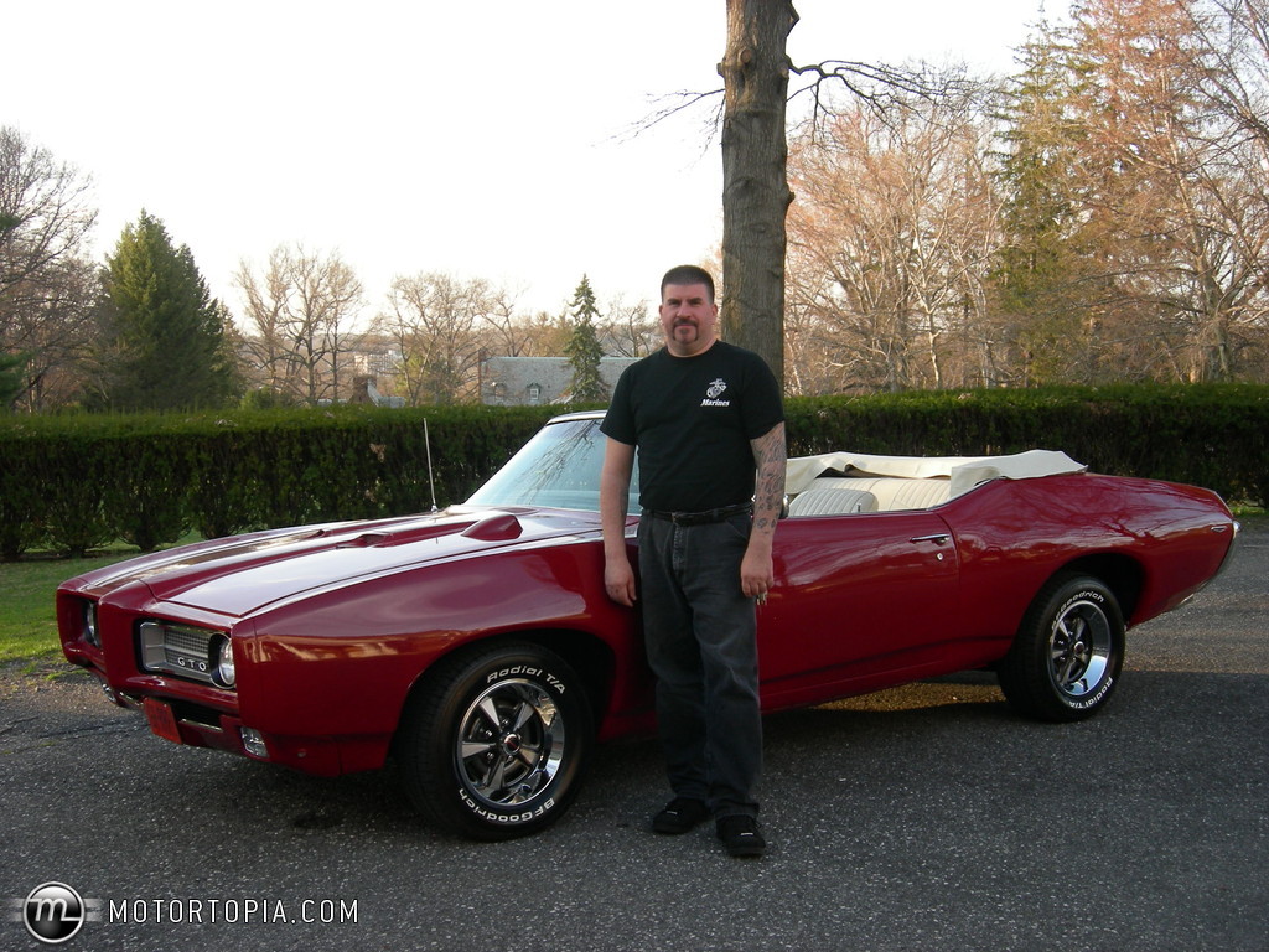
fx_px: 1613
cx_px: 634
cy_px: 476
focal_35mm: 44
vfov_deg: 32.9
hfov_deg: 42.9
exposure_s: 1/85.7
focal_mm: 9.1
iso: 64
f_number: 3.6
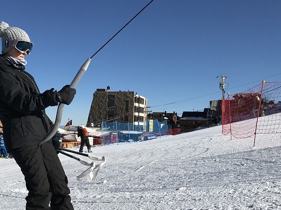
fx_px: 381
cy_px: 122
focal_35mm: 47
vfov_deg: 30.8
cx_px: 78
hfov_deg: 39.6
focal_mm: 3.99
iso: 20
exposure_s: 1/4808
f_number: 1.8
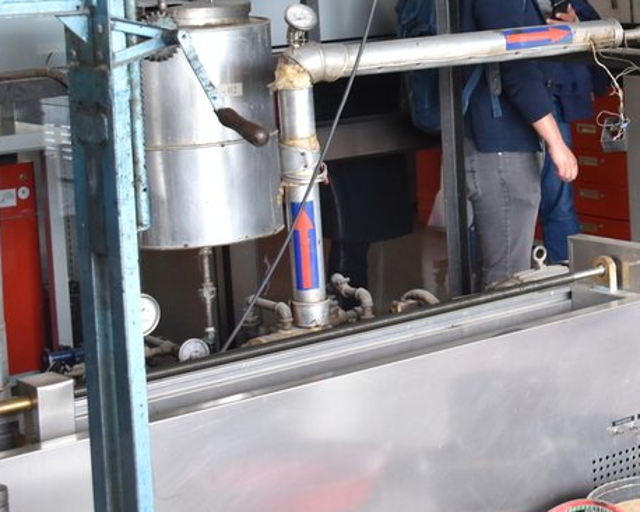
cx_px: 774
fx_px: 1818
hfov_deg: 18.8
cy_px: 34
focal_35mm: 96
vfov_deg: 15.8
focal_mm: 26
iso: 800
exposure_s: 1/80
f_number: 4.2
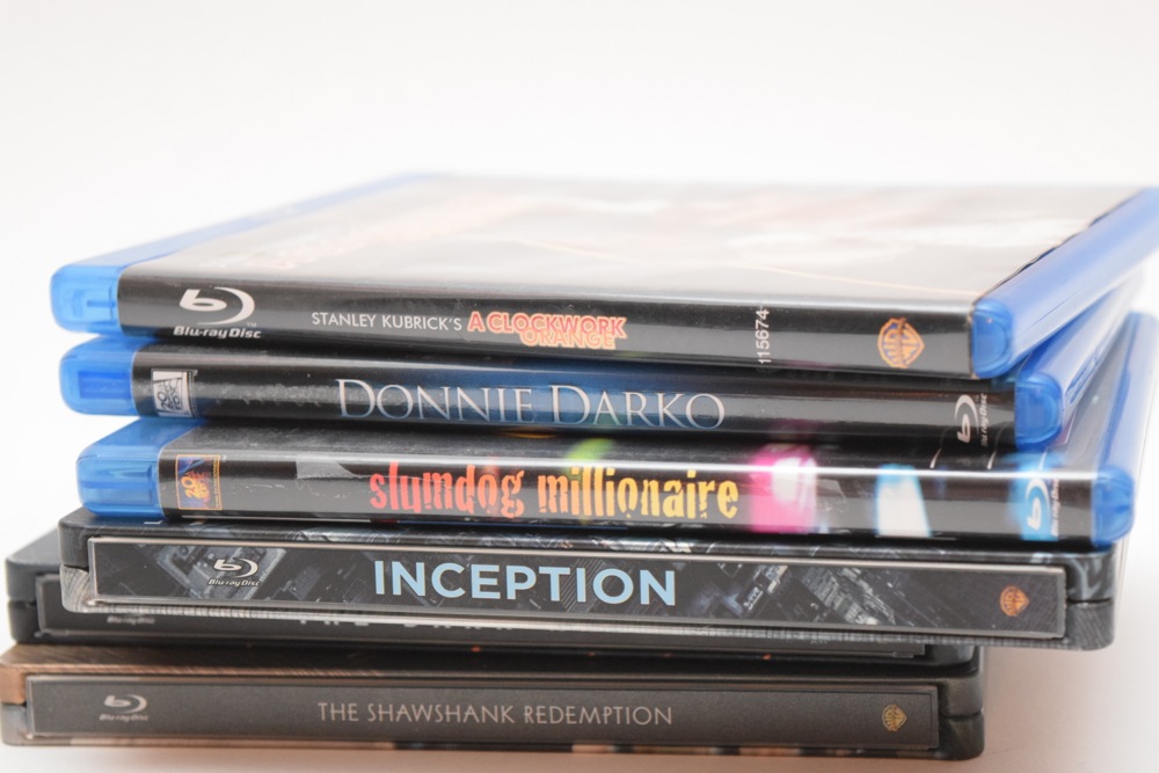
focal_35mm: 82
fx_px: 2656
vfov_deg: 16.6
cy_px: 386
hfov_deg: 24.6
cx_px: 580
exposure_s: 1/60
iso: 3200
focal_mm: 55
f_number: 5.6
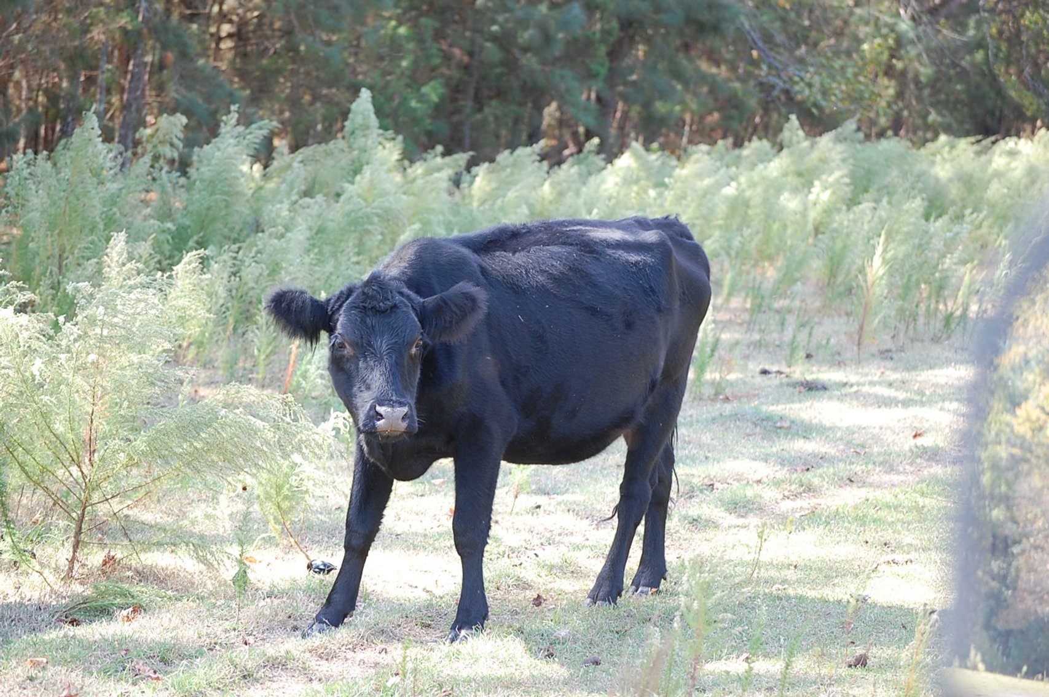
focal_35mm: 108
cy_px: 348
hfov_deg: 18.9
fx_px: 3144
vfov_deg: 12.7
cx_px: 524
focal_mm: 72
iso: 400
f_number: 4.2
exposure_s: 1/160
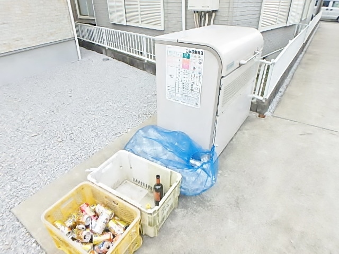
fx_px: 206
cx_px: 170
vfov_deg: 63.4
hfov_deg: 79.0
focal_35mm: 21
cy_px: 127
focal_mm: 3.7
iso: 125
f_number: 3.5
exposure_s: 1/160
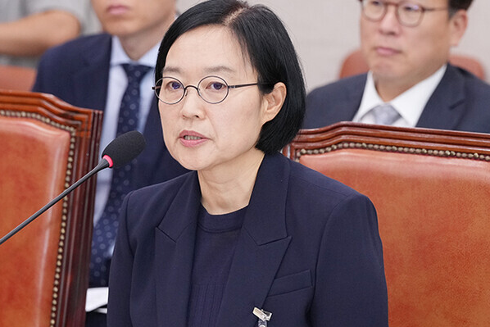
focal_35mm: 236
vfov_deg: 5.8
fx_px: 3213
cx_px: 170
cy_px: 216
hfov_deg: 8.7
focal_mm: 147
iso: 2500
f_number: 5
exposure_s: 1/160
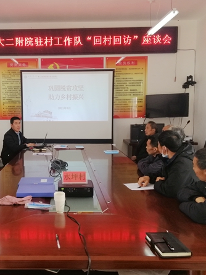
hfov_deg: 39.9
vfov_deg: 52.7
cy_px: 137
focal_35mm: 35
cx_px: 61
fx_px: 278
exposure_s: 1/50
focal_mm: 3.81
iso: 64
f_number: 2.2
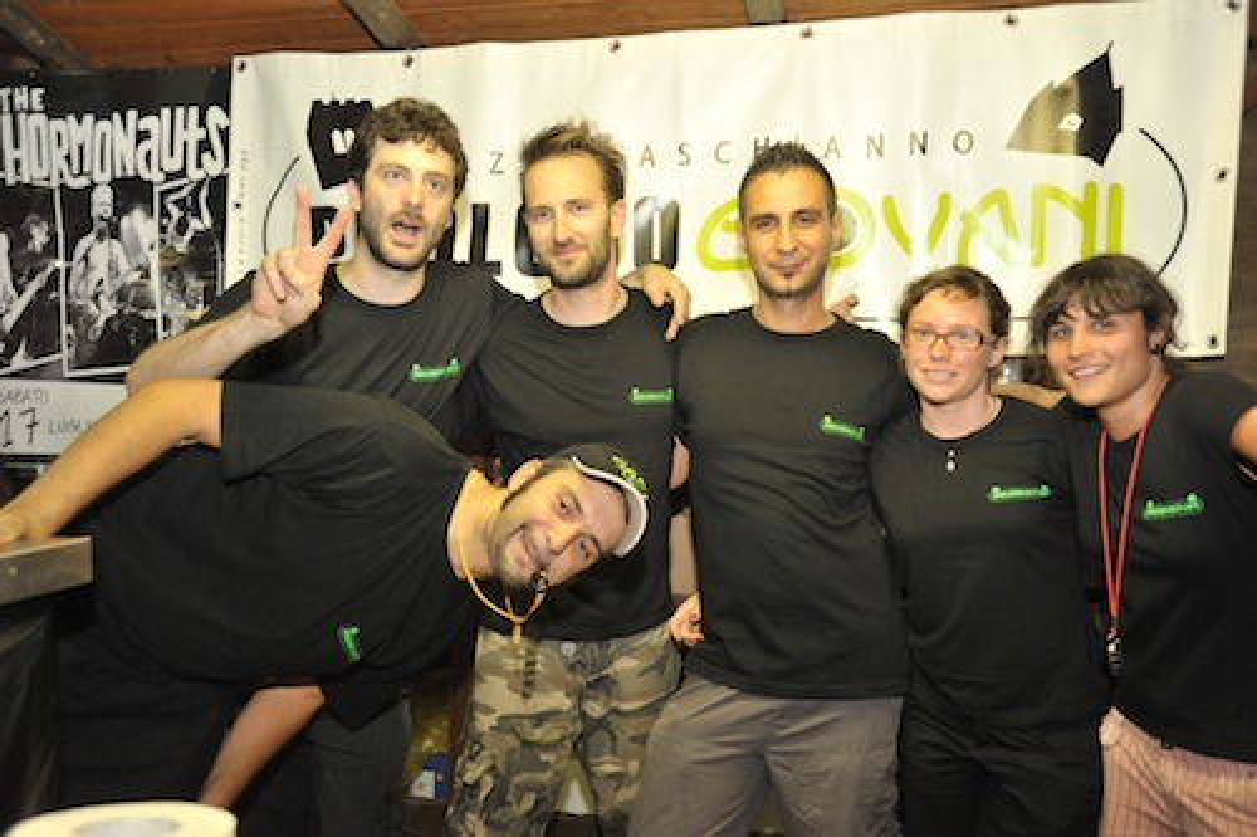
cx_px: 628
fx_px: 1187
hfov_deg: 55.8
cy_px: 418
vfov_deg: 38.9
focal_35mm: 34
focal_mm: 34
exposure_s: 1/100
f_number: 5
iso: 1600
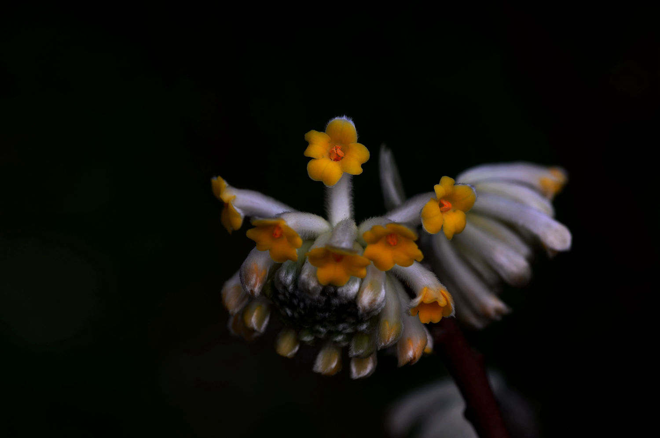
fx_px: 2882
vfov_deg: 8.7
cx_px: 330
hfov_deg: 13.1
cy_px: 219
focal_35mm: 158
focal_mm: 105
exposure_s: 1/180
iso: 100
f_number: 5.6
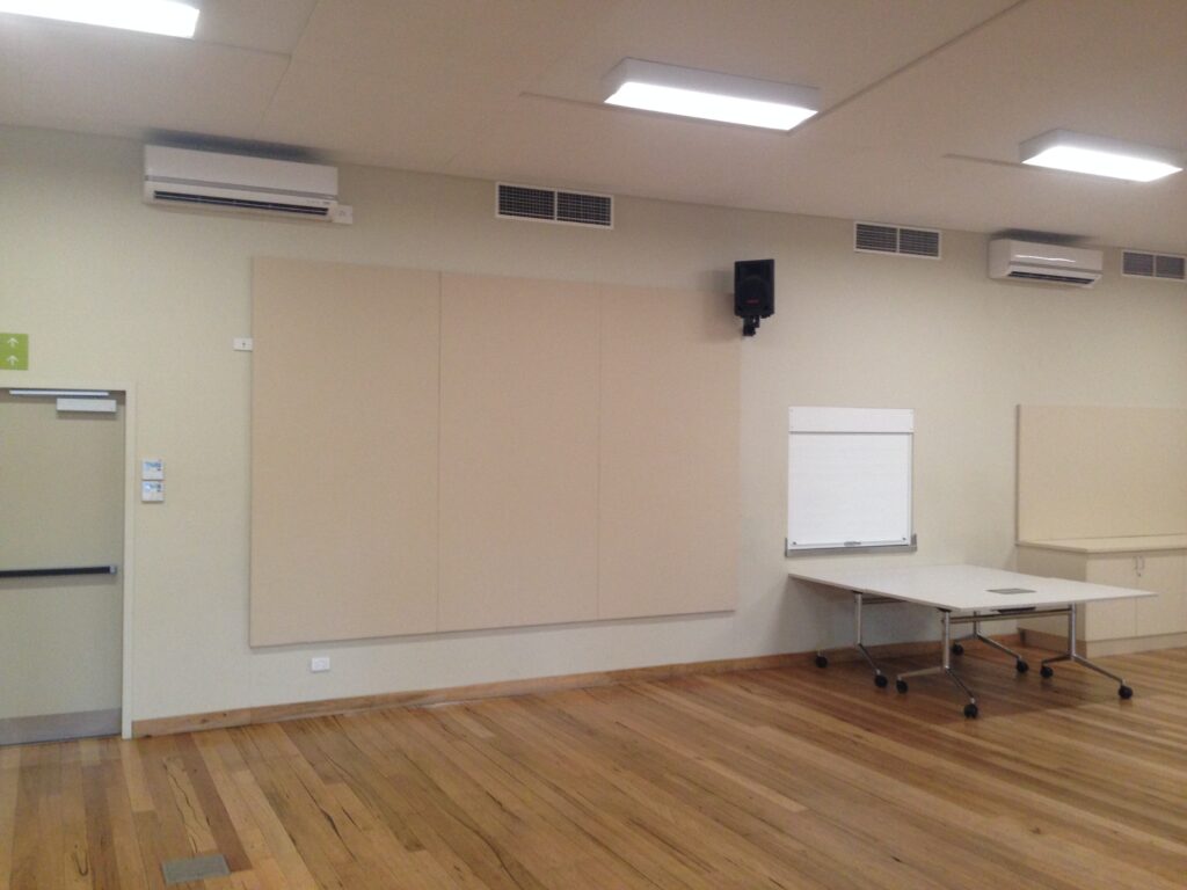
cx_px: 594
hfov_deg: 55.4
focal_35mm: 33
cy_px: 445
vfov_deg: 42.9
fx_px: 1132
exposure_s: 1/20
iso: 160
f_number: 2.4
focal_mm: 4.12
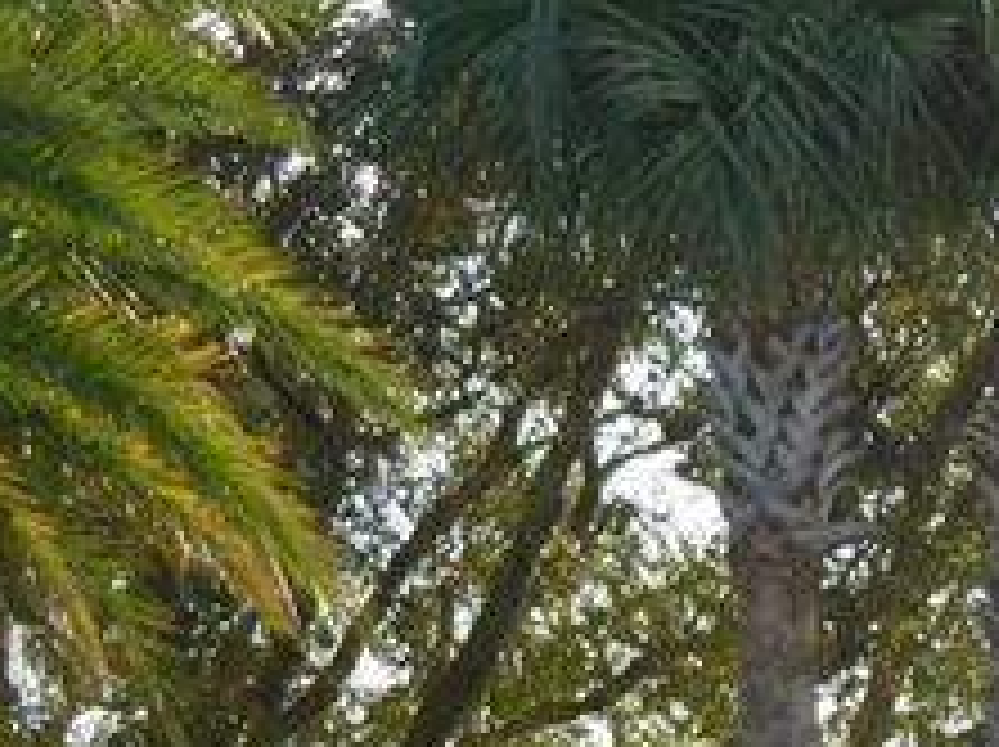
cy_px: 756
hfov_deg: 4.9
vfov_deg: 3.7
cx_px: 1184
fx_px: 11647
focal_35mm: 404
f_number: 4.9
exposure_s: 1/320
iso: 125
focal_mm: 20
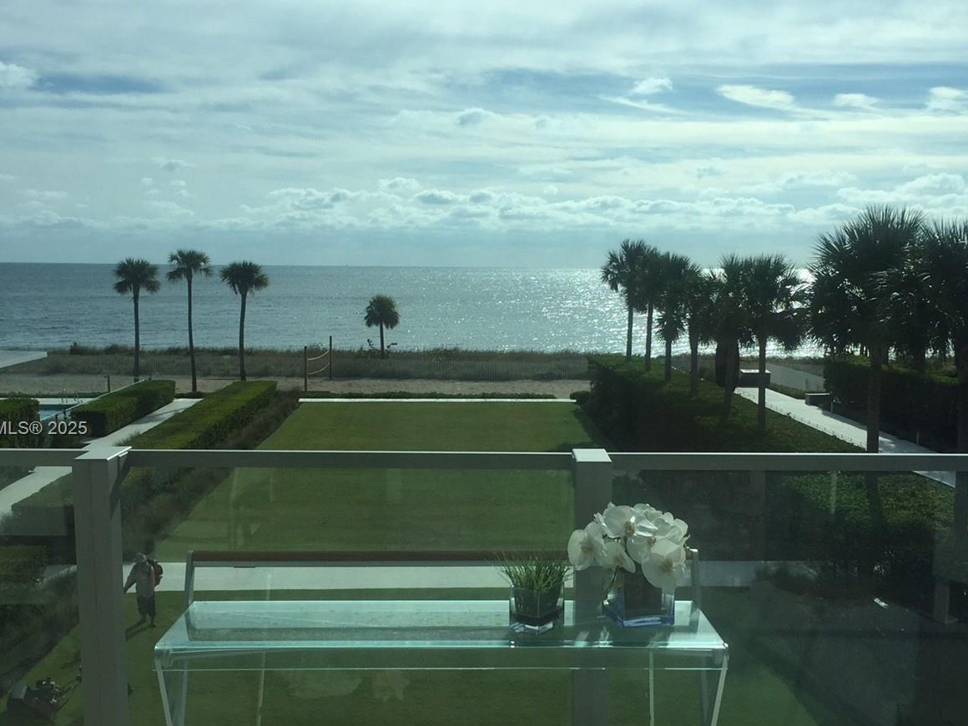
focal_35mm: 40
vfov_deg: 35.9
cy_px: 430
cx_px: 488
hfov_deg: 46.8
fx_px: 1119
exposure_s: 1/2198
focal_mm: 4.15
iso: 32
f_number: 2.2
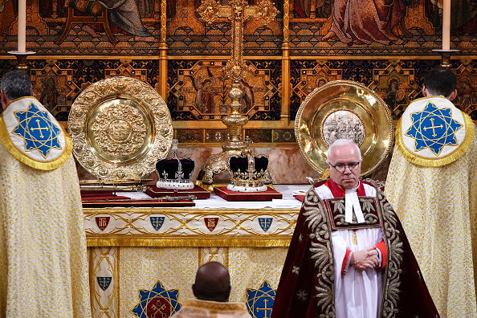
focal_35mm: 300
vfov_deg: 4.6
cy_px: 159
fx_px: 3975
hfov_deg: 6.9
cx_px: 238
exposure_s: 1/125
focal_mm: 300
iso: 4000
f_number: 5.6
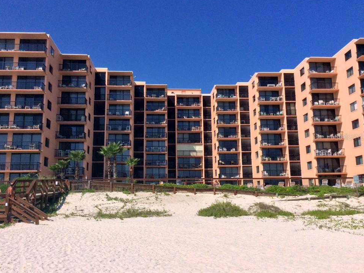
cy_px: 137
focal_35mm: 34
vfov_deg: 41.8
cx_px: 177
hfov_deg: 53.9
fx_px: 358
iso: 32
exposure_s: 1/3012
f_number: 2.4
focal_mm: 3.3
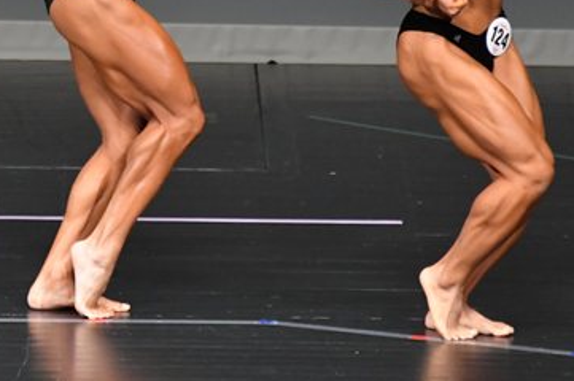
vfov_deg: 2.0
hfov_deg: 3.0
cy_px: 35
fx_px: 10784
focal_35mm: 677
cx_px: 36
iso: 5000
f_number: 5.6
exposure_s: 1/400
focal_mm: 210
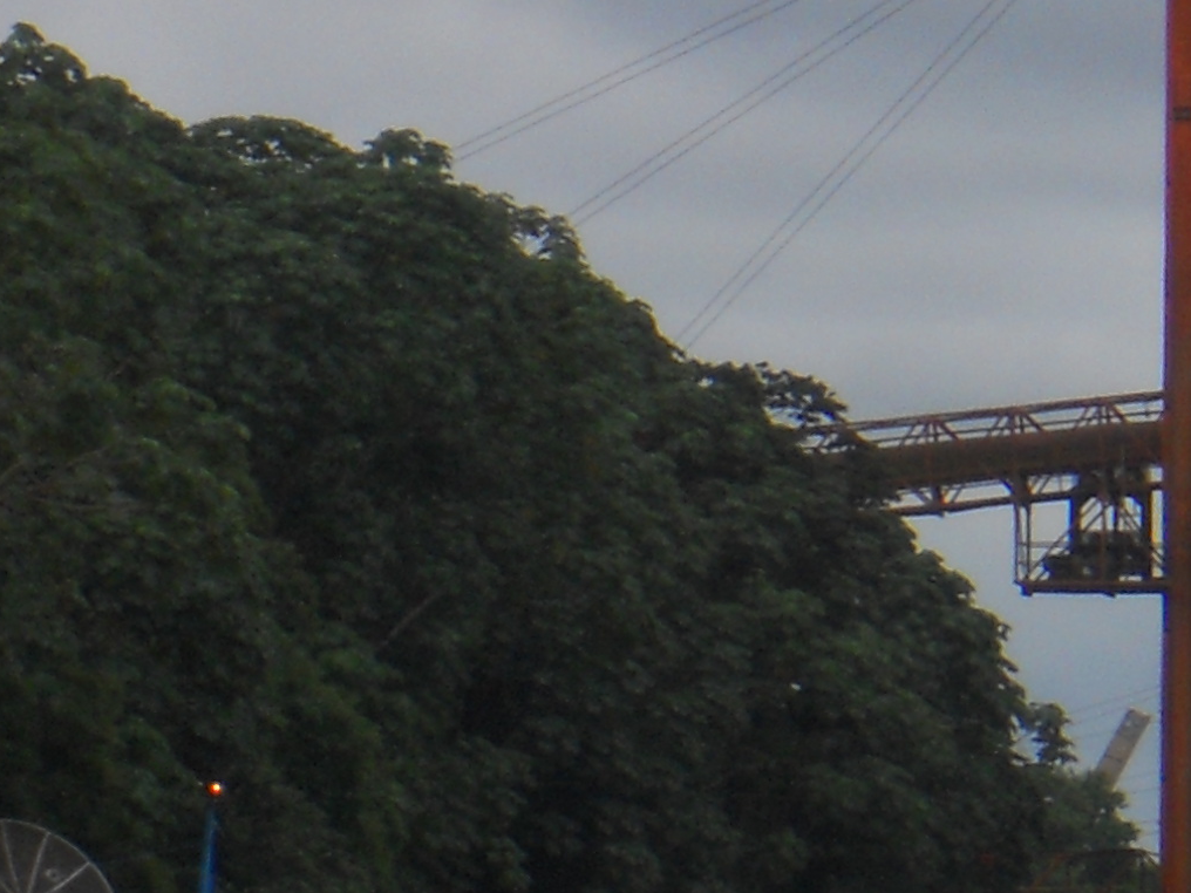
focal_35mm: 551
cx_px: 1974
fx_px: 18958
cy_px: 914
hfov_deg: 3.6
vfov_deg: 2.7
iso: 80
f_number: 6.6
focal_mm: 25
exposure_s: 1/500
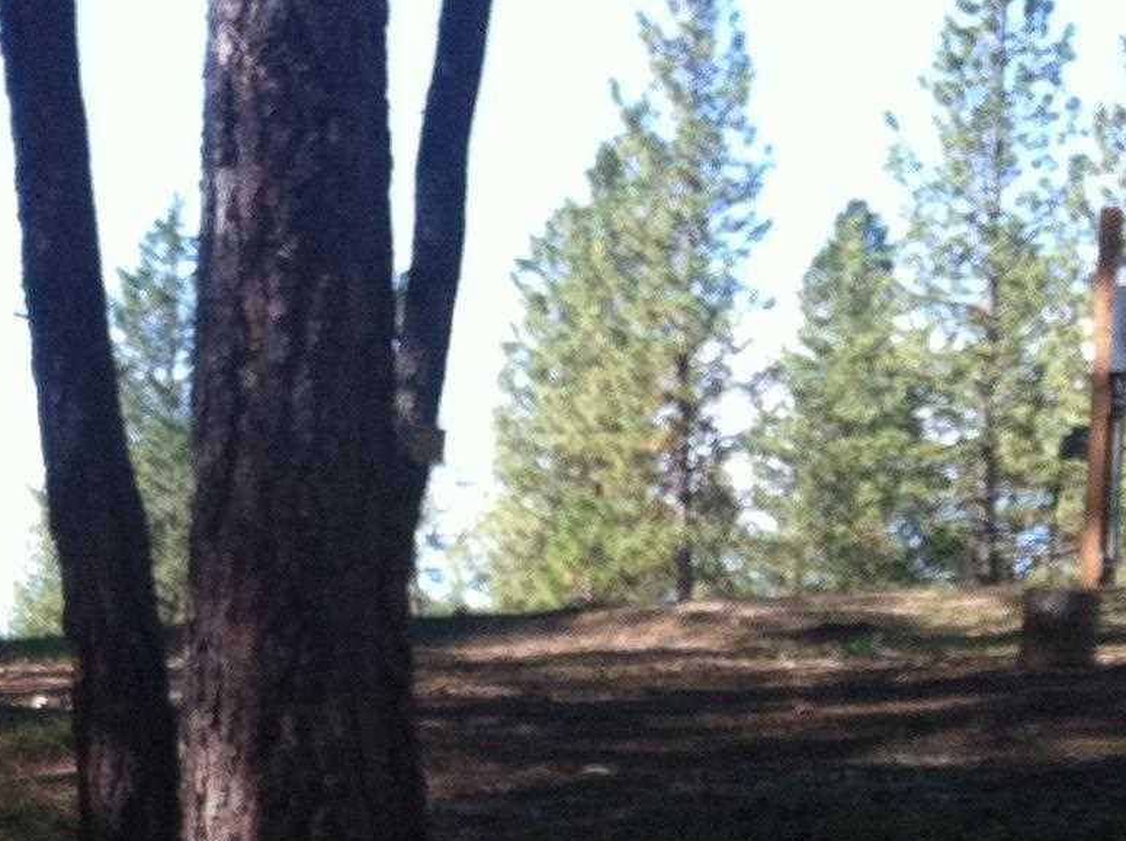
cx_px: -684
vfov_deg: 12.3
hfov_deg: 15.3
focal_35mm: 117
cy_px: 1009
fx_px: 3801
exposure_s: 1/221
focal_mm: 3.85
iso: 80
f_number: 2.8
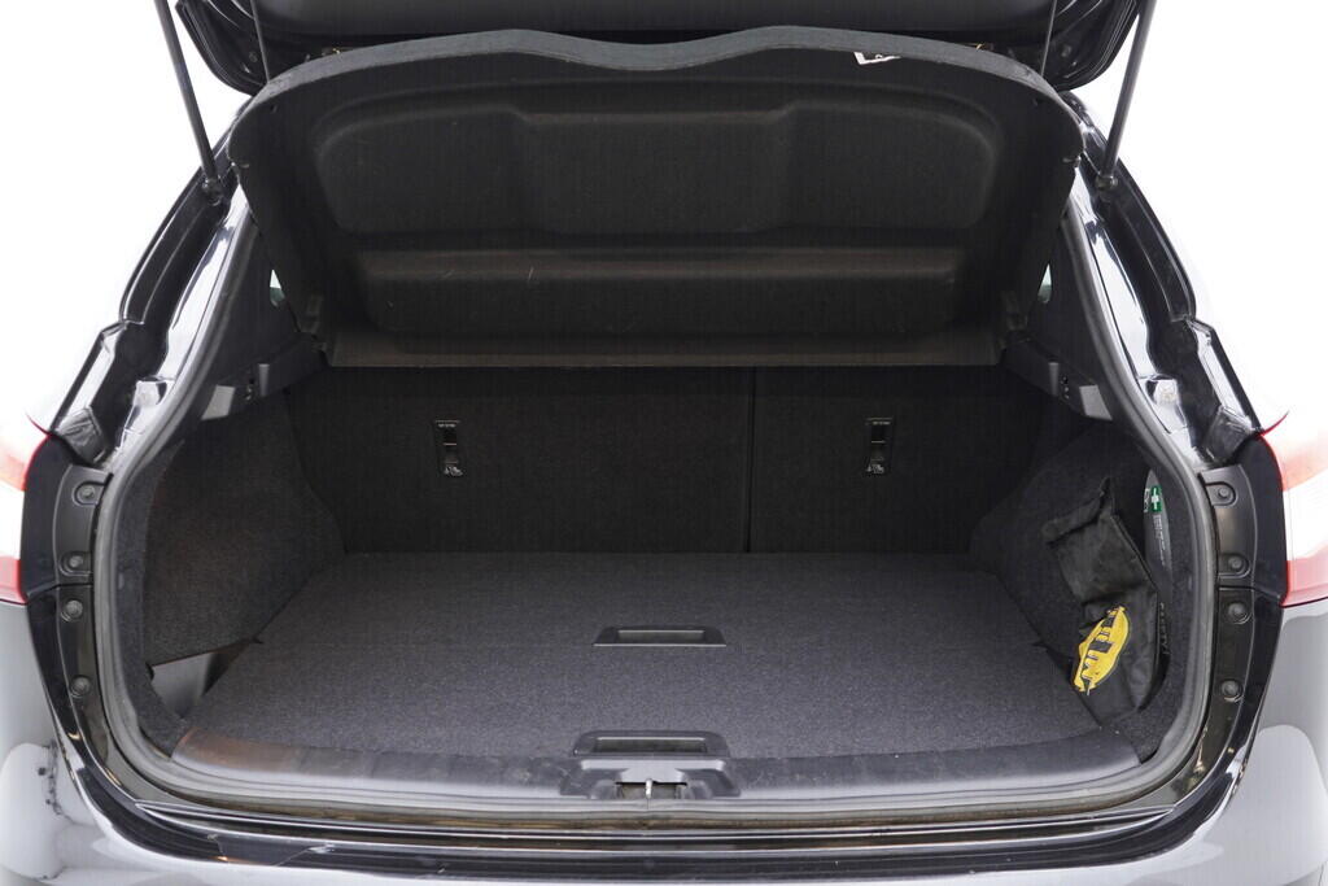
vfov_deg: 36.9
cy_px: 443
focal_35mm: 36
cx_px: 664
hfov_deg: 53.1
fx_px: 1328
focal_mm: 24
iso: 400
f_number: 2.8
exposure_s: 1/40
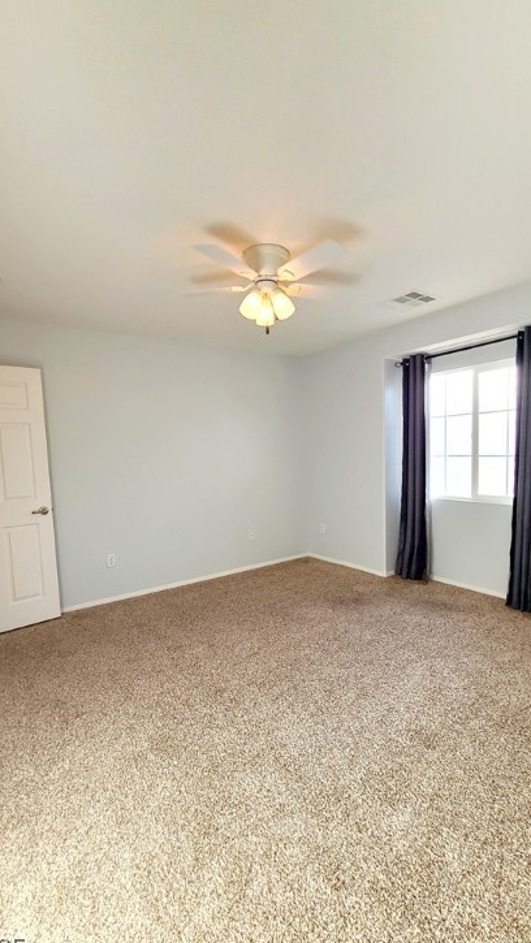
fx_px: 375
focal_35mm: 15
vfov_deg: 103.0
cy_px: 477
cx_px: 268
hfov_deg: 70.5
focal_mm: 2.2
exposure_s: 1/120
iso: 64
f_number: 2.2
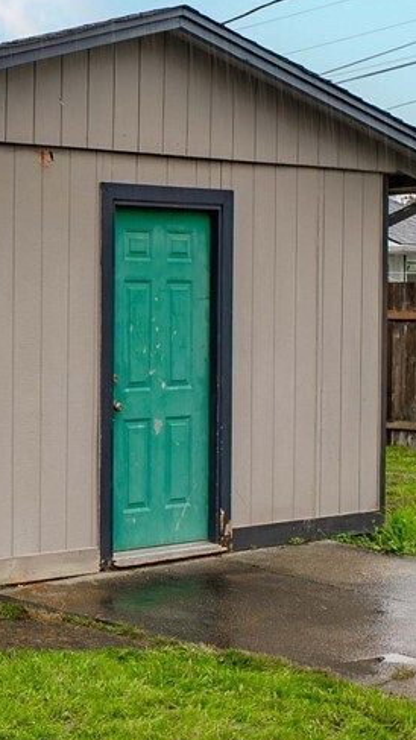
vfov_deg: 28.9
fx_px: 1431
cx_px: -210
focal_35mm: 73
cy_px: 334
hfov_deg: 15.3
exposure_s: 1/40
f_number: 7.1
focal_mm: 20
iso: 80
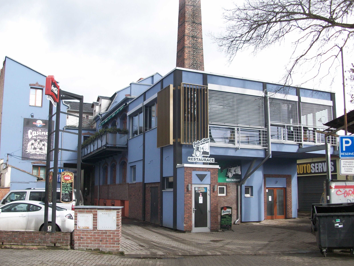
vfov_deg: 40.7
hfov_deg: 52.6
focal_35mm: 35
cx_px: 173
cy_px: 133
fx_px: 358
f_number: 2.8
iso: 64
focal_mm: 5.7
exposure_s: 1/235
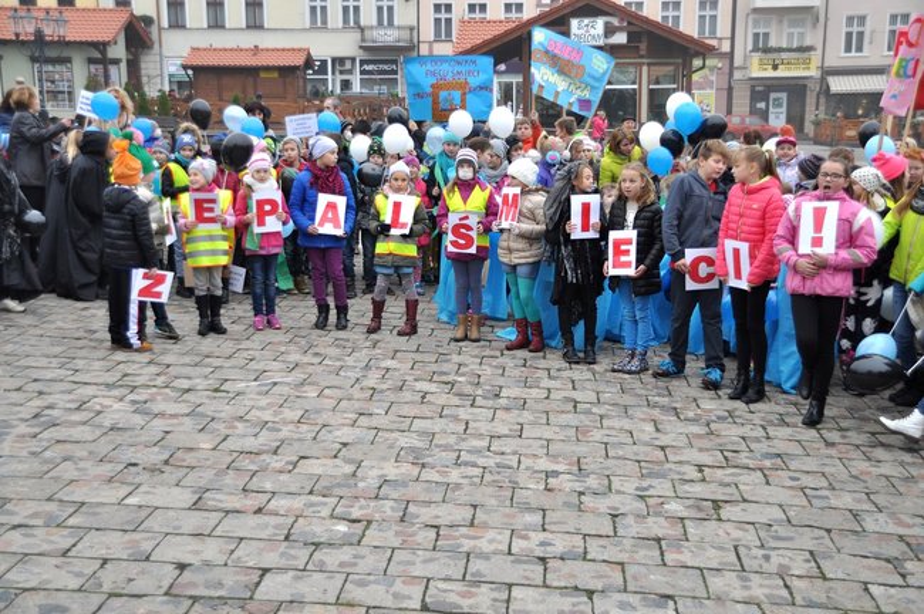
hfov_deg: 41.2
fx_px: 1231
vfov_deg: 28.0
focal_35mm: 48
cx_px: 462
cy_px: 307
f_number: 4.2
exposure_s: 1/160
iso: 250
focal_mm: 32
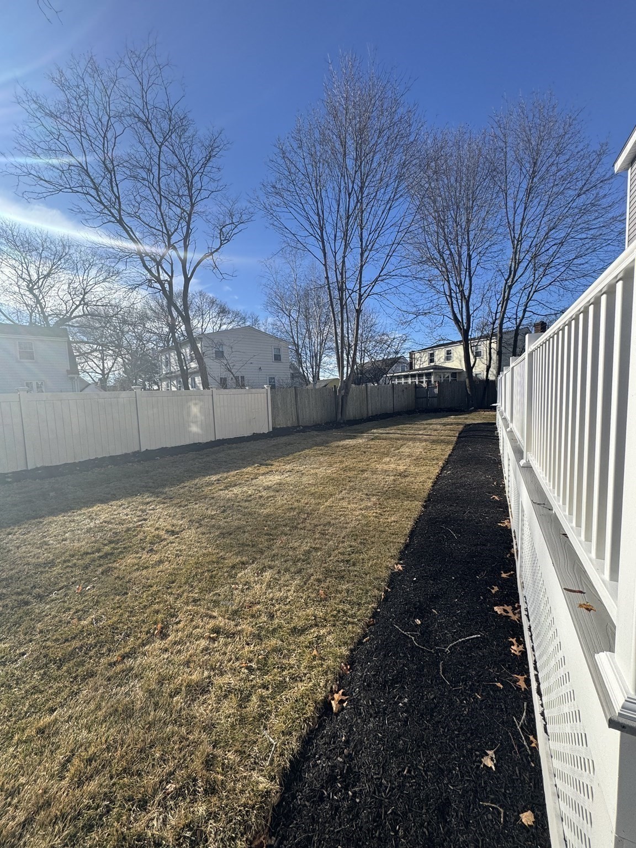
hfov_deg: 85.7
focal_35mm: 14
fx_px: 343
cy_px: 424
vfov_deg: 102.1
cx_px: 318
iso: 50
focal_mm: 2.22
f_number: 2.2
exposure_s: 1/993
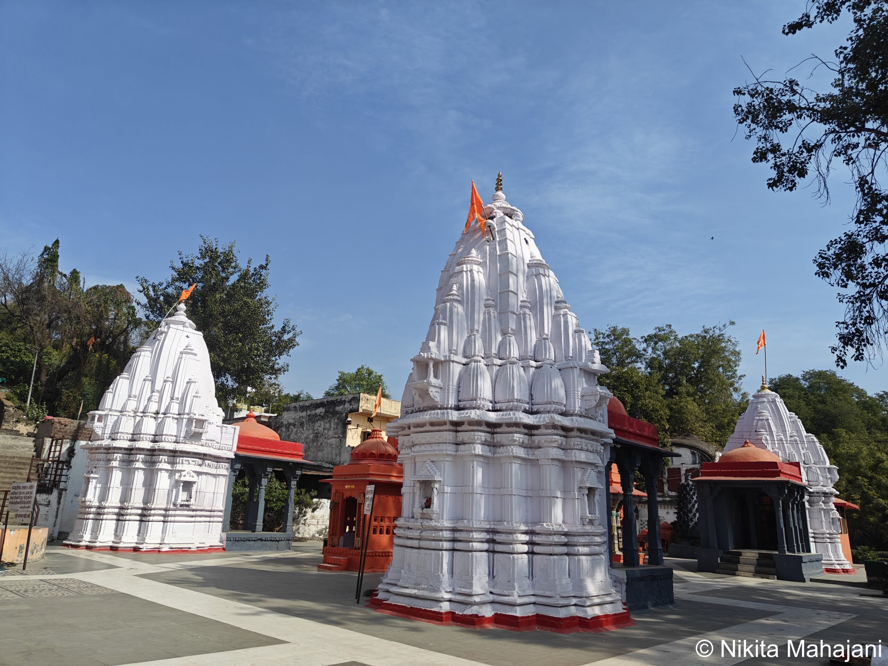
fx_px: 616
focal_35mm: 24
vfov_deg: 56.8
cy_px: 333
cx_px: 444
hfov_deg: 71.6
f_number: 1.8
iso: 64
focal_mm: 5.59
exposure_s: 1/4947
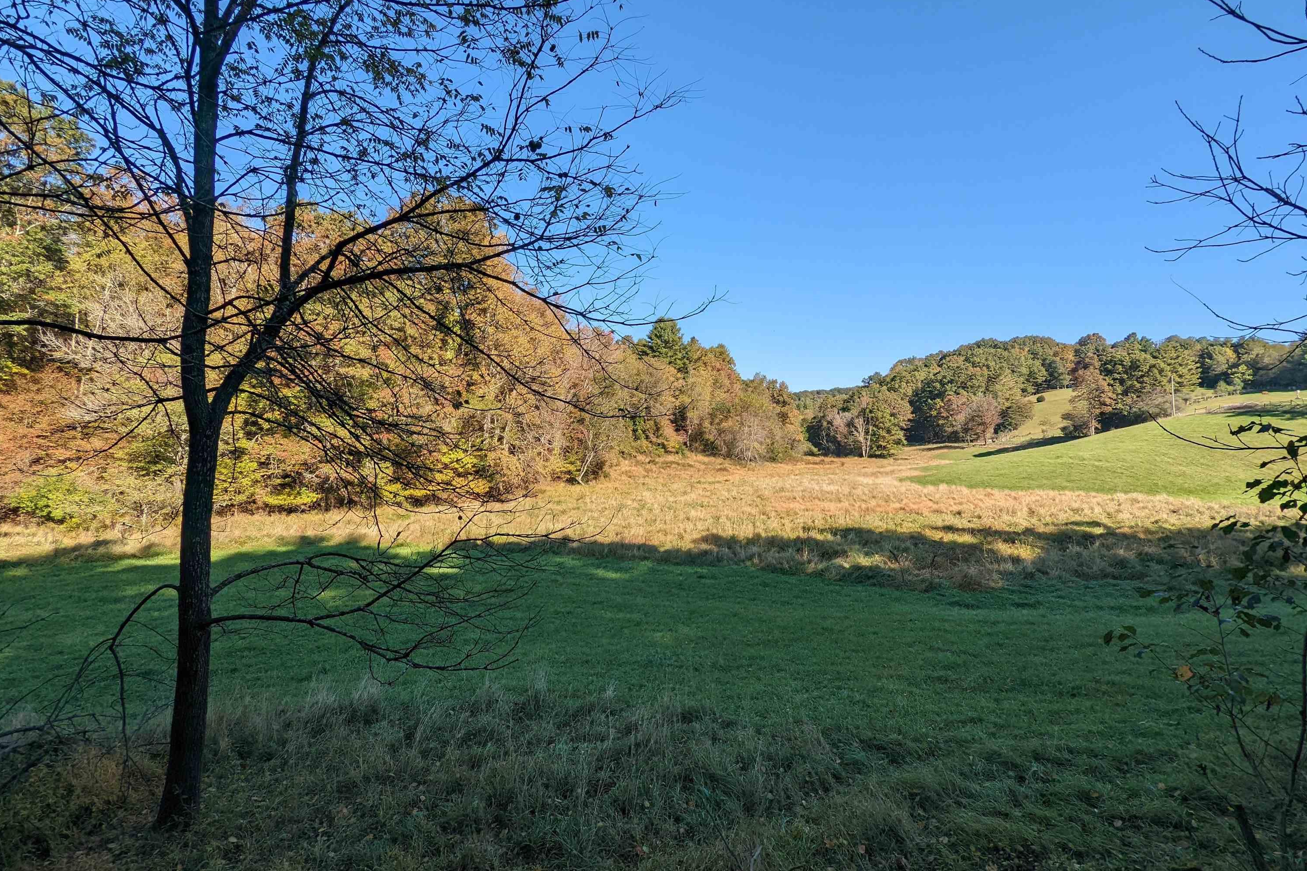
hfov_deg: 93.3
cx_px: 643
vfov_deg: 70.4
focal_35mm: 17
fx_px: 617
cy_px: 448
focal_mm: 2.35
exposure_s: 1/808
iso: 51
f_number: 2.2
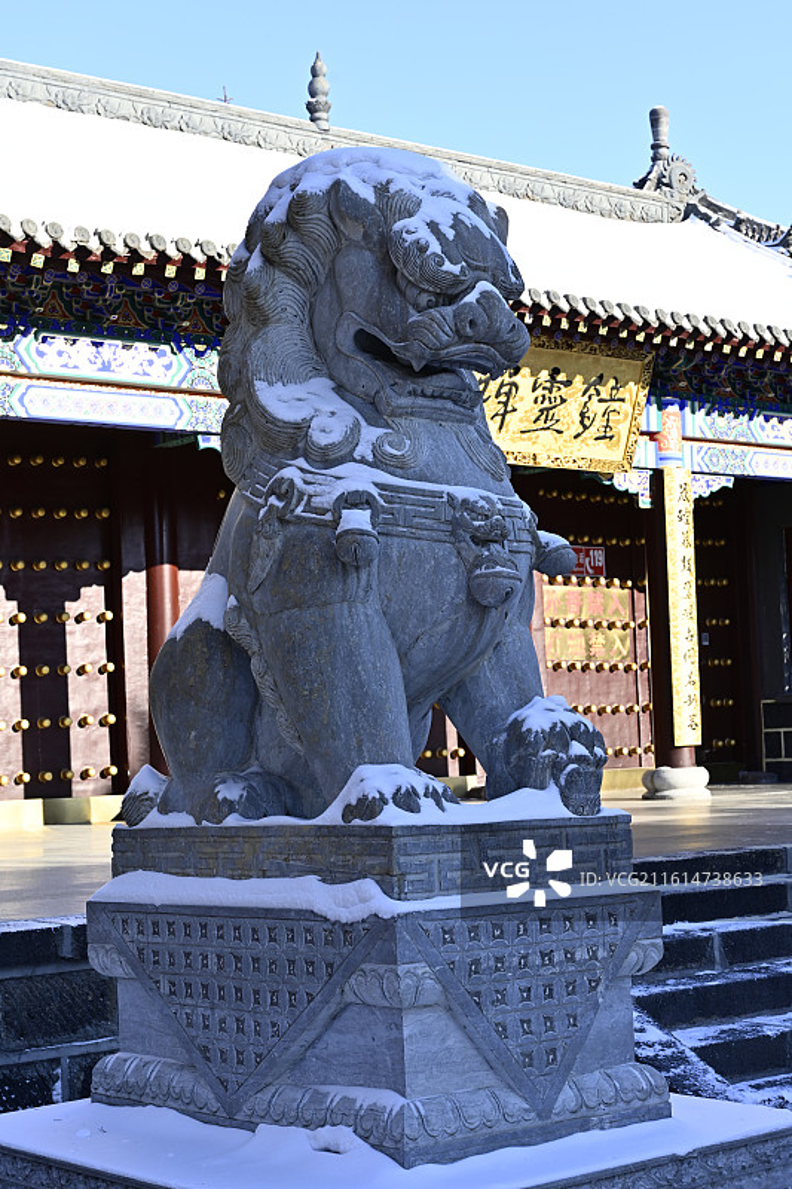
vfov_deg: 34.5
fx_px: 1915
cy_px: 594
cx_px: 396
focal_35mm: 58
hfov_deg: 23.4
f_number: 8
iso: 100
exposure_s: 1/125
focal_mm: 58
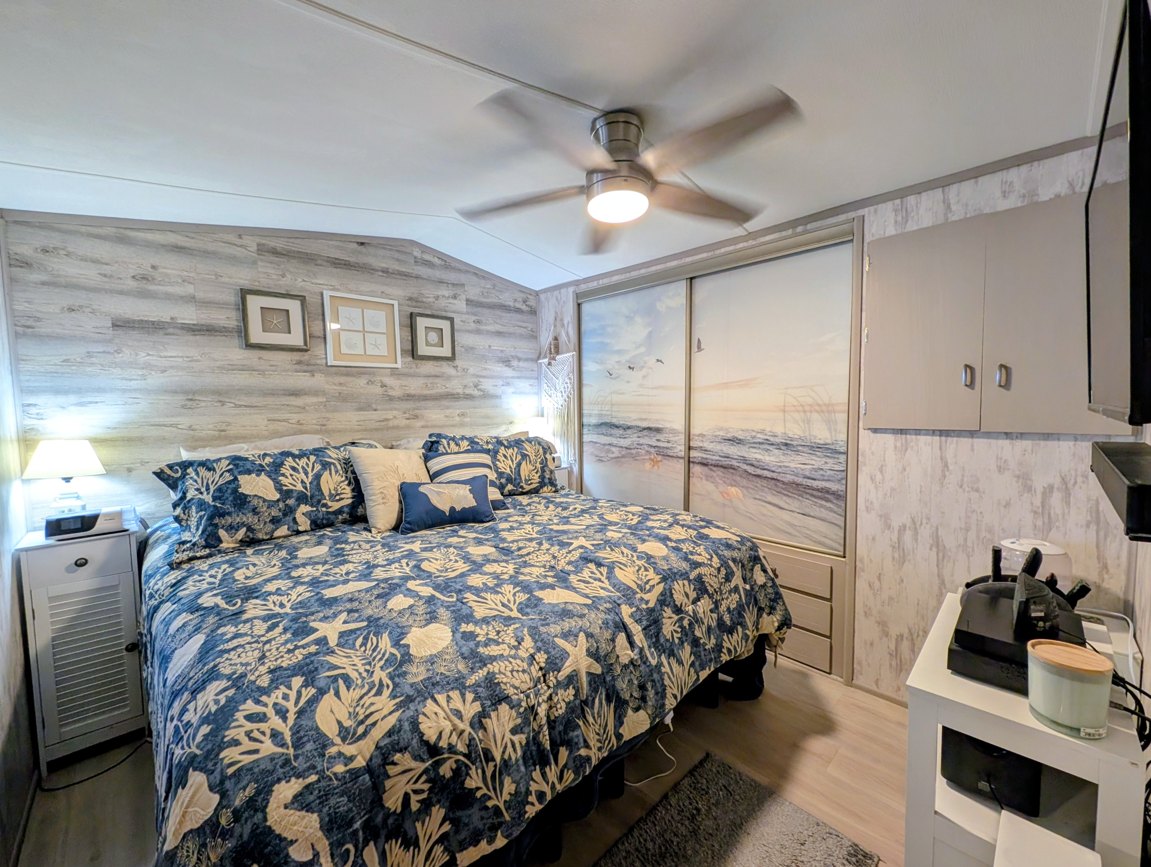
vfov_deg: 94.6
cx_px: 576
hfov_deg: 110.5
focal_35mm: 12
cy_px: 434
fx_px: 400
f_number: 1.95
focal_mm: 2.23
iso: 146
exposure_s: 1/40
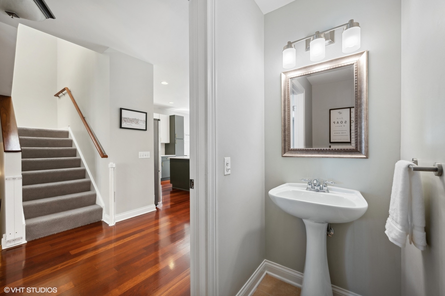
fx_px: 173
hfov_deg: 104.3
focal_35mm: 14
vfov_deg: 81.1
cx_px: 222
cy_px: 148
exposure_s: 1/13
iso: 100
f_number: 9
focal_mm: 14
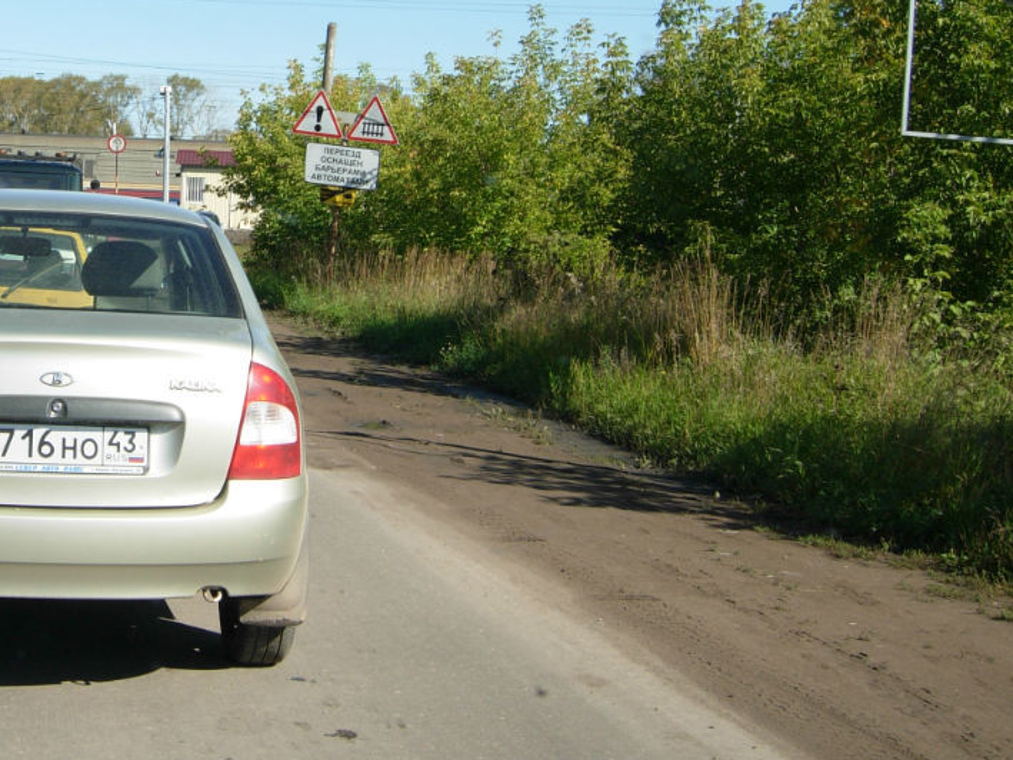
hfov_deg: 29.1
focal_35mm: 65
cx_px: 183
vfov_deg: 22.3
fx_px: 1902
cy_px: 146
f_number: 6.8
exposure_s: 1/406
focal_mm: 7.5
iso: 50
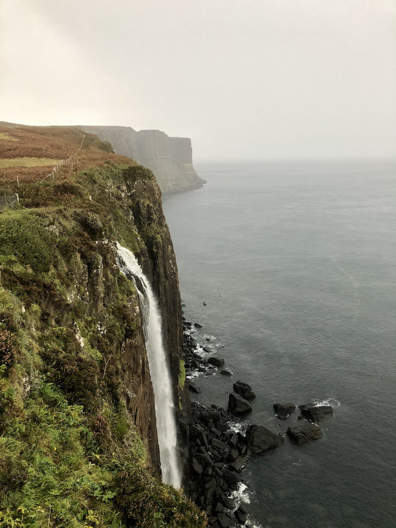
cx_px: 198
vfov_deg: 63.4
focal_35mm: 28
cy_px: 264
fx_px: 427
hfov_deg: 49.7
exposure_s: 1/30
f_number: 1.8
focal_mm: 4
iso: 25
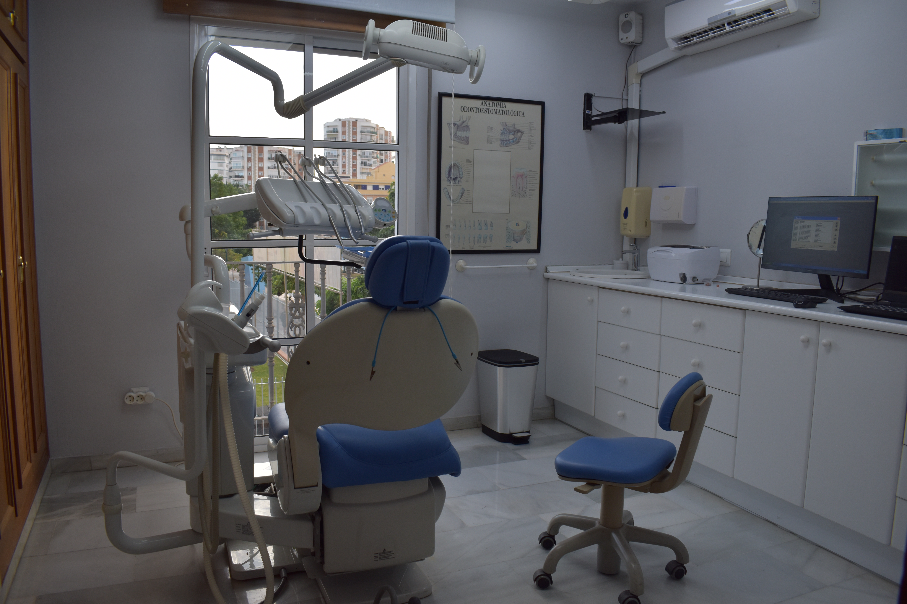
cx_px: 454
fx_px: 680
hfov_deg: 67.4
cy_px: 302
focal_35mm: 27
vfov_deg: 47.9
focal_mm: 18
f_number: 5.6
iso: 220
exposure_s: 1/250
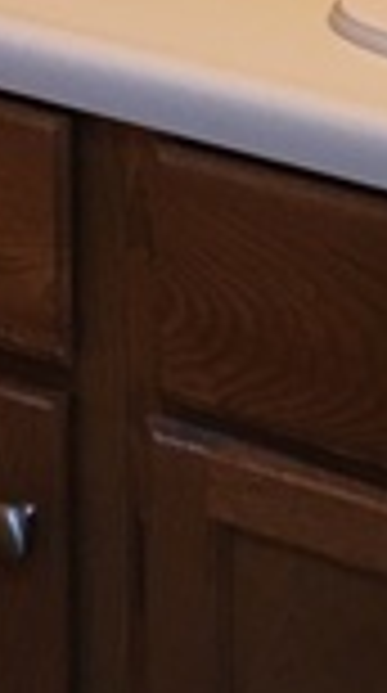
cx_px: 432
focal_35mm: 158
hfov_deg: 7.6
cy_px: -544
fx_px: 2898
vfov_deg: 12.5
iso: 125
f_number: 2.2
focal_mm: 4.15
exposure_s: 1/33
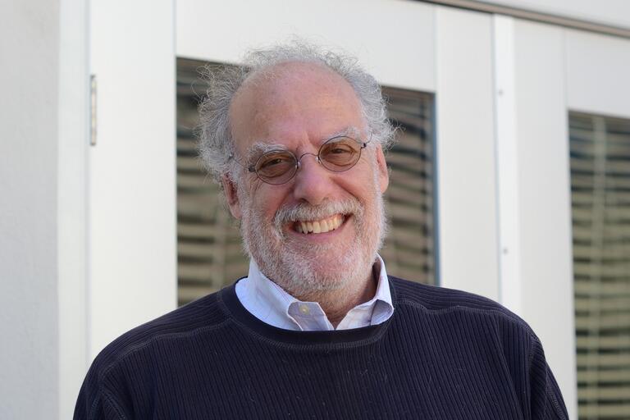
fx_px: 1312
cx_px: 315
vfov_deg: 18.2
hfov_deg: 27.0
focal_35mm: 75
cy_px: 210
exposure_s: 1/500
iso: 220
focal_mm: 50
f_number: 3.2
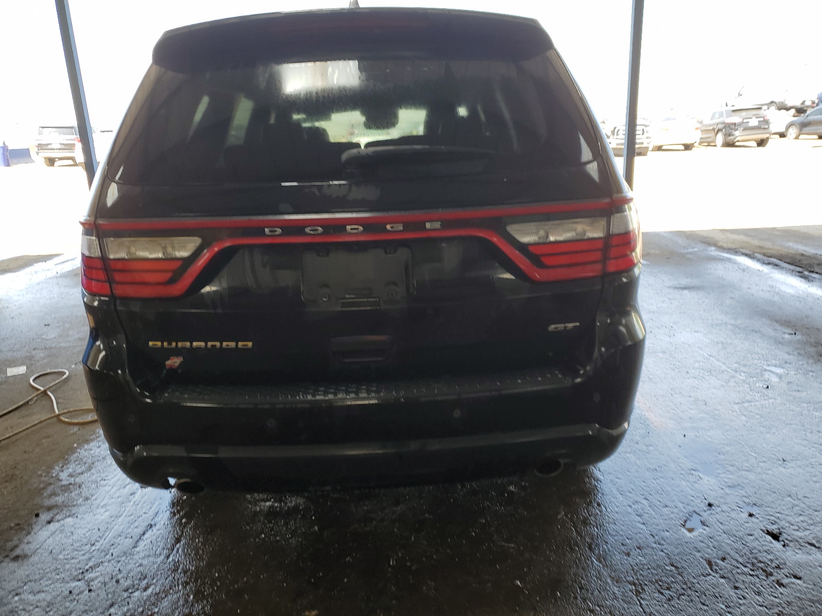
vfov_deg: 53.1
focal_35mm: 26
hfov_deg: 67.3
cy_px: 308
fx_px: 617
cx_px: 411
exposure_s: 1/244
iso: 50
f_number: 1.5
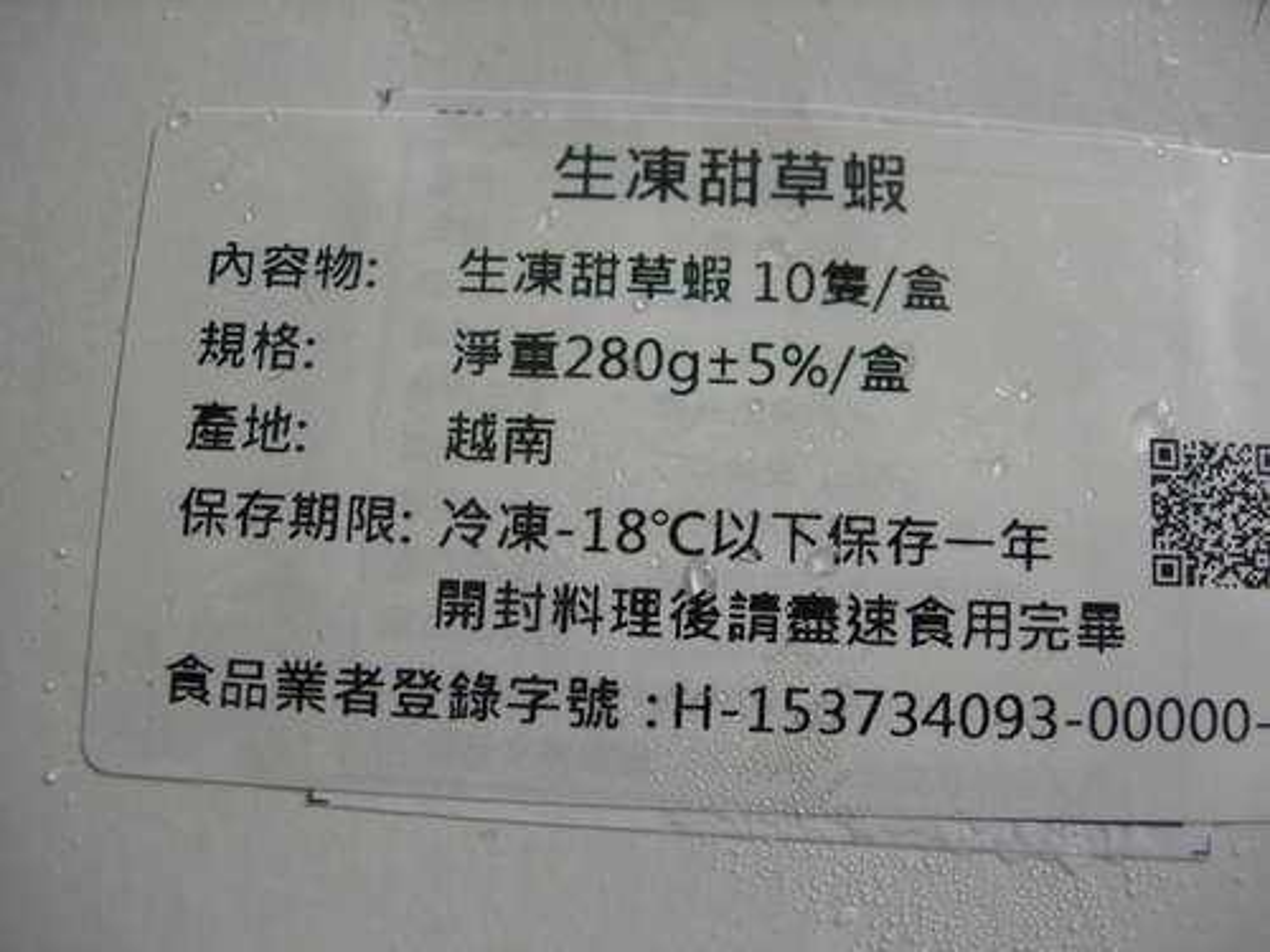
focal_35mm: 38
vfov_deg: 37.7
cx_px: 635
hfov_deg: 49.0
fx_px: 1394
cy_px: 476
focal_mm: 7.8
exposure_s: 1/37.8
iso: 50
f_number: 2.8
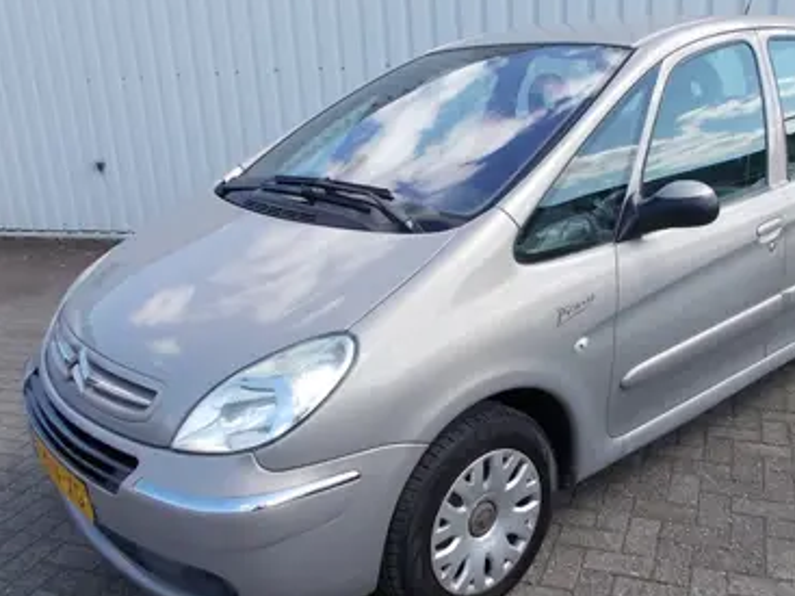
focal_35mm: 34
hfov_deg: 53.5
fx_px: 781
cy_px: 301
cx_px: 483
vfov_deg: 41.8
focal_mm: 4.6
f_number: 3.2
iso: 80
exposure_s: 1/320
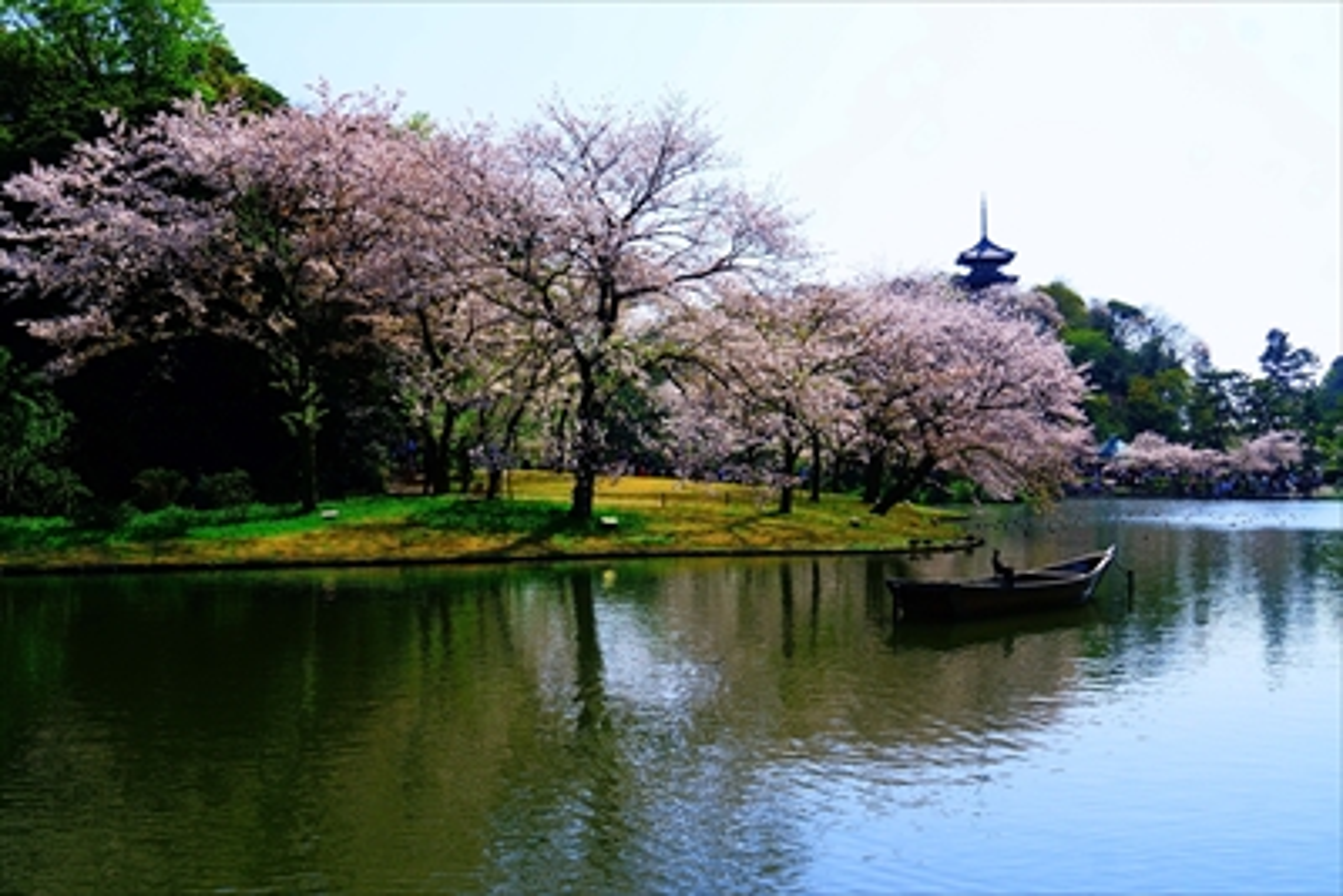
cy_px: 448
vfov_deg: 36.9
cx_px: 672
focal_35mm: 36
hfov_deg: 53.1
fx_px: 1343
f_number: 8
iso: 125
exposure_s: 1/400
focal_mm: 24
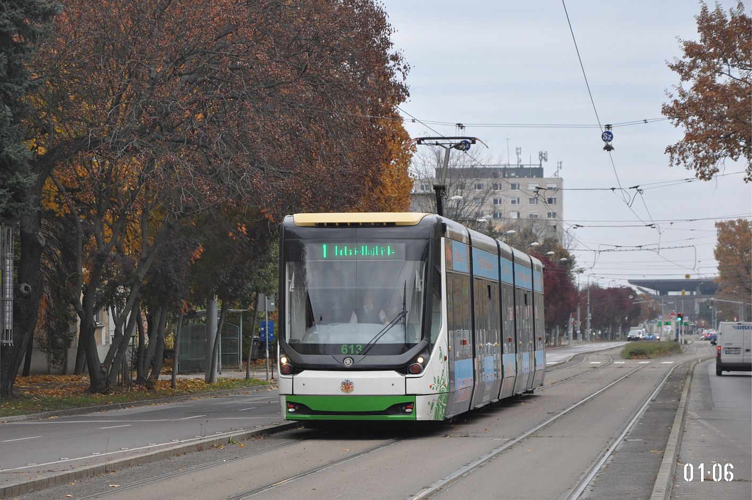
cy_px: 250
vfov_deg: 10.1
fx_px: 2817
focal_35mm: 135
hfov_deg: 15.2
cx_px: 376
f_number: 5.6
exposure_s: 1/640
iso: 800
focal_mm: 90
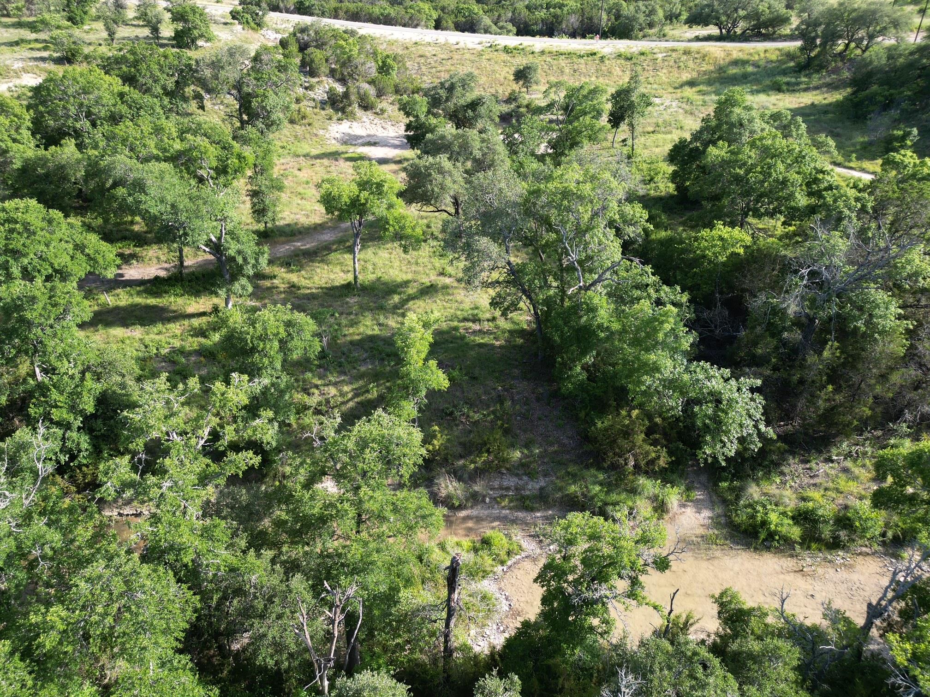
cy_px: 348
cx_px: 465
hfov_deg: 71.6
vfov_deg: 56.8
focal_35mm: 24
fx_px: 645
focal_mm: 6.72
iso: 110
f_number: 1.7
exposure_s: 1/725
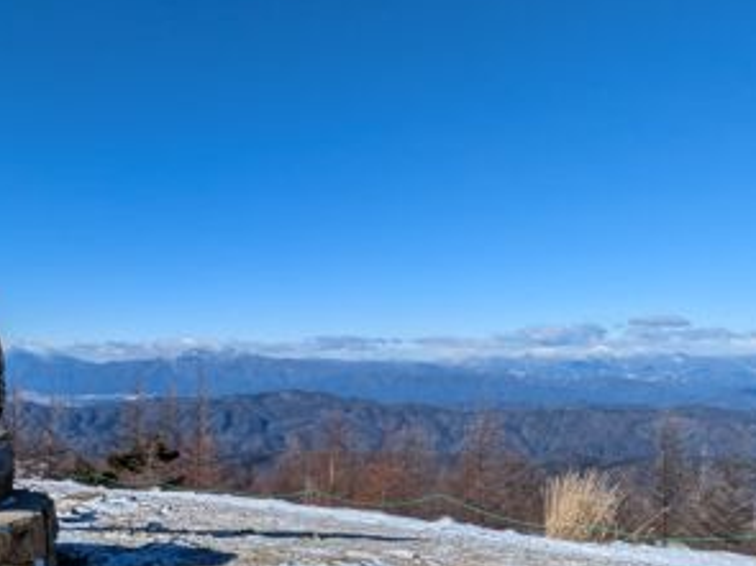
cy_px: 319
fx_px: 830
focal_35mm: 38
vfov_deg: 37.6
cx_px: 136
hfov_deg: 46.1
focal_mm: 1.83
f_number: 2.2
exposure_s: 1/3322
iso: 45
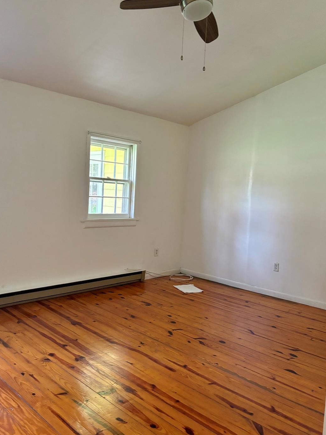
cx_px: 169
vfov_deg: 61.6
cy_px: 212
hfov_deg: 48.2
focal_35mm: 29
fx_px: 364
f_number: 1.6
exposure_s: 1/60
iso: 320
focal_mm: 5.96
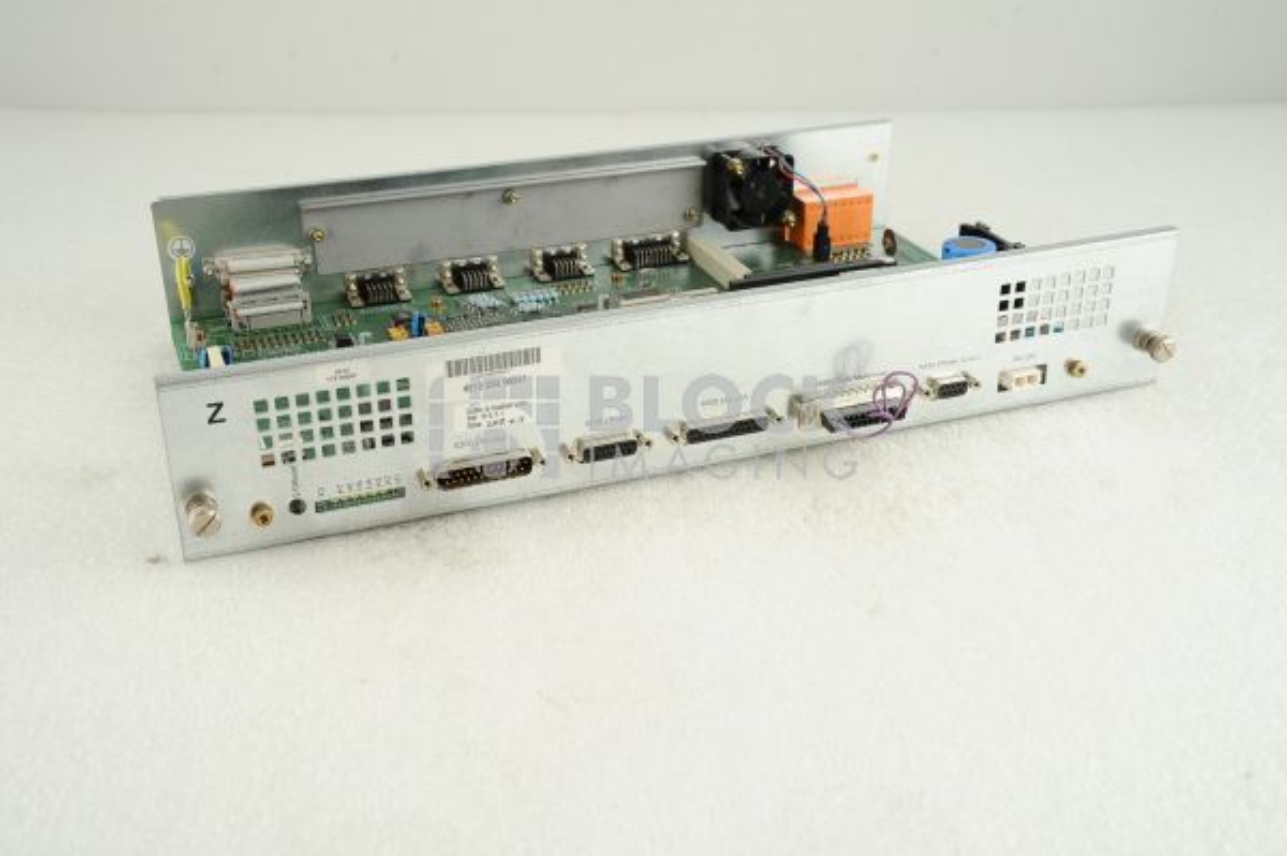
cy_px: 428
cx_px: 644
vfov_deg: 29.8
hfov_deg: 43.6
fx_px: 1607
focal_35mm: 45
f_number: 10
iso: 1600
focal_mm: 45
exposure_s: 1/125
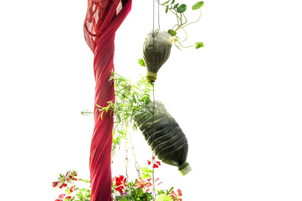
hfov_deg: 23.4
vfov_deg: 15.7
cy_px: 100
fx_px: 729
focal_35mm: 87
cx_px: 151
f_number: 5
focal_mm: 58
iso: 100
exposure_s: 1/640
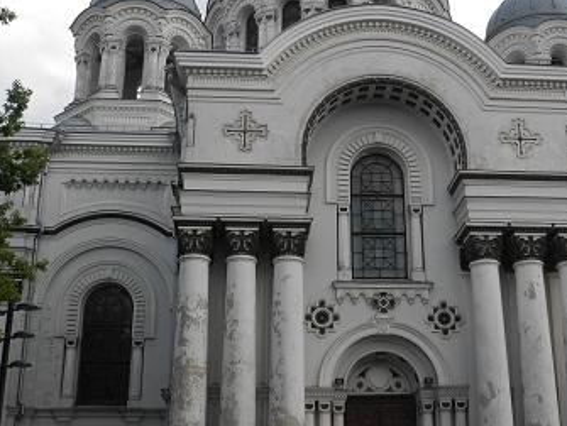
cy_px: 184
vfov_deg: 25.3
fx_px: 951
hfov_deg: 33.1
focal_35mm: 58
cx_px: 349
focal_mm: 8.1
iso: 100
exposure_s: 1/800
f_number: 3.5
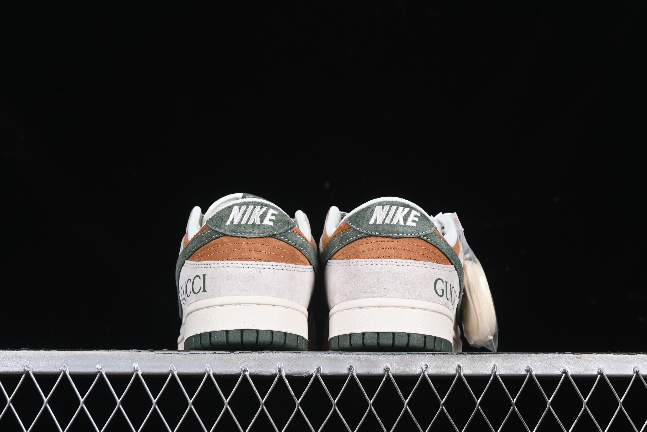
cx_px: 324
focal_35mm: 75
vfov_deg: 18.2
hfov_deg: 27.0
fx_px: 1348
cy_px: 216
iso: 160
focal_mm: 50
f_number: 8
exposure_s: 1/80
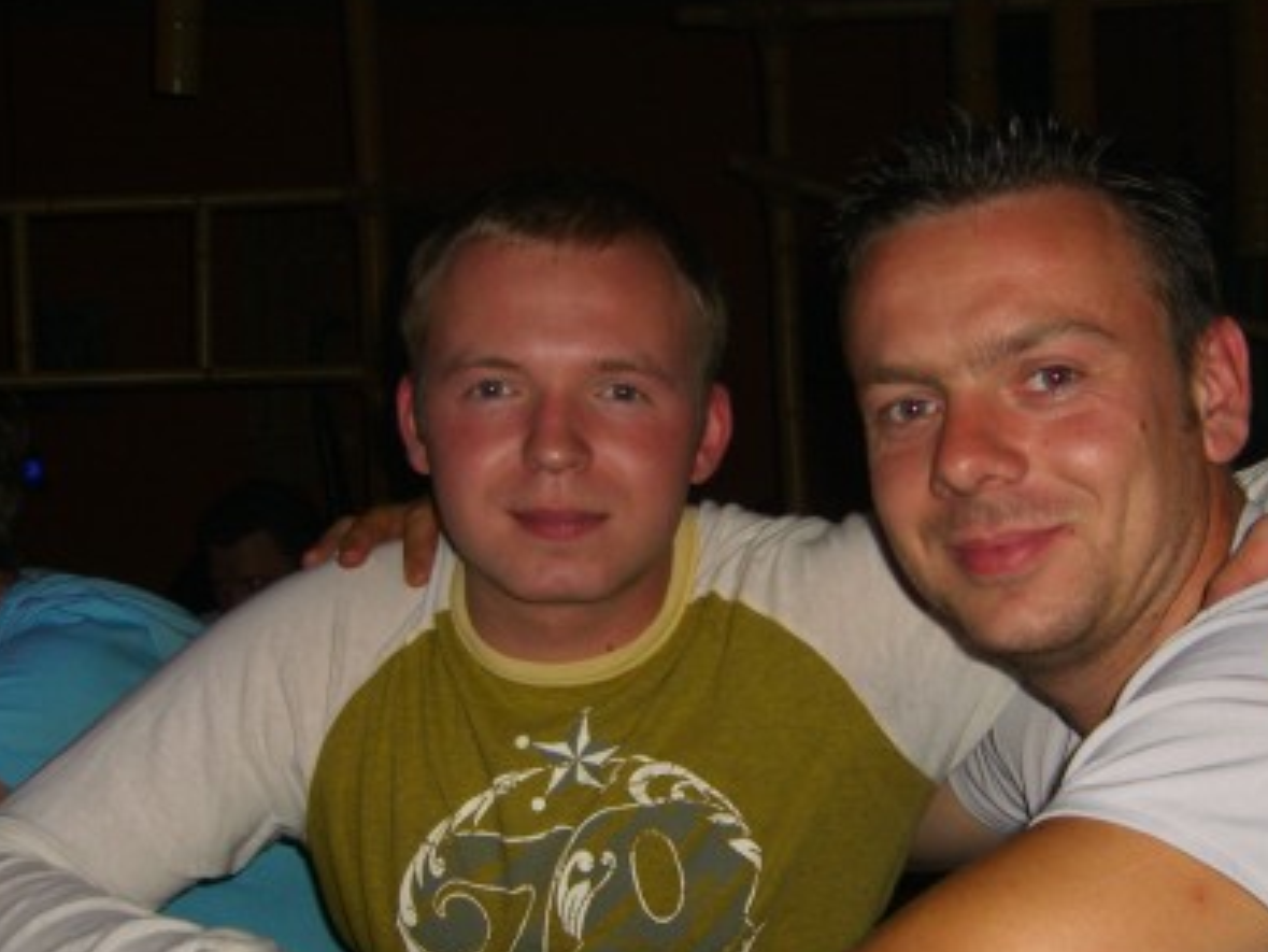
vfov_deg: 25.1
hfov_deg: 33.1
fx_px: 2125
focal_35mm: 58
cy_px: 629
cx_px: 778
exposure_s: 1/60
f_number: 2.8
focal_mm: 7.9
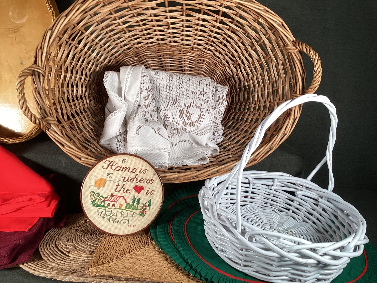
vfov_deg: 45.4
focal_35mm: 31
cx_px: 188
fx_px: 338
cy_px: 142
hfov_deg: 58.3
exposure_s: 1/120
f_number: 2.4
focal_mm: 3.3
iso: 80
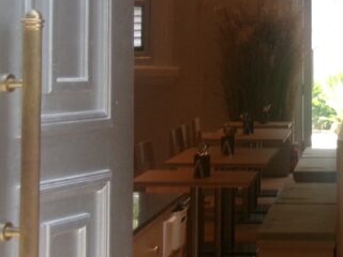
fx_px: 1040
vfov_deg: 13.9
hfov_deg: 18.4
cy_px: -10
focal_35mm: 105
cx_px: 316
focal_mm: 5.1
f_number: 3.9
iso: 100
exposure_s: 1/90
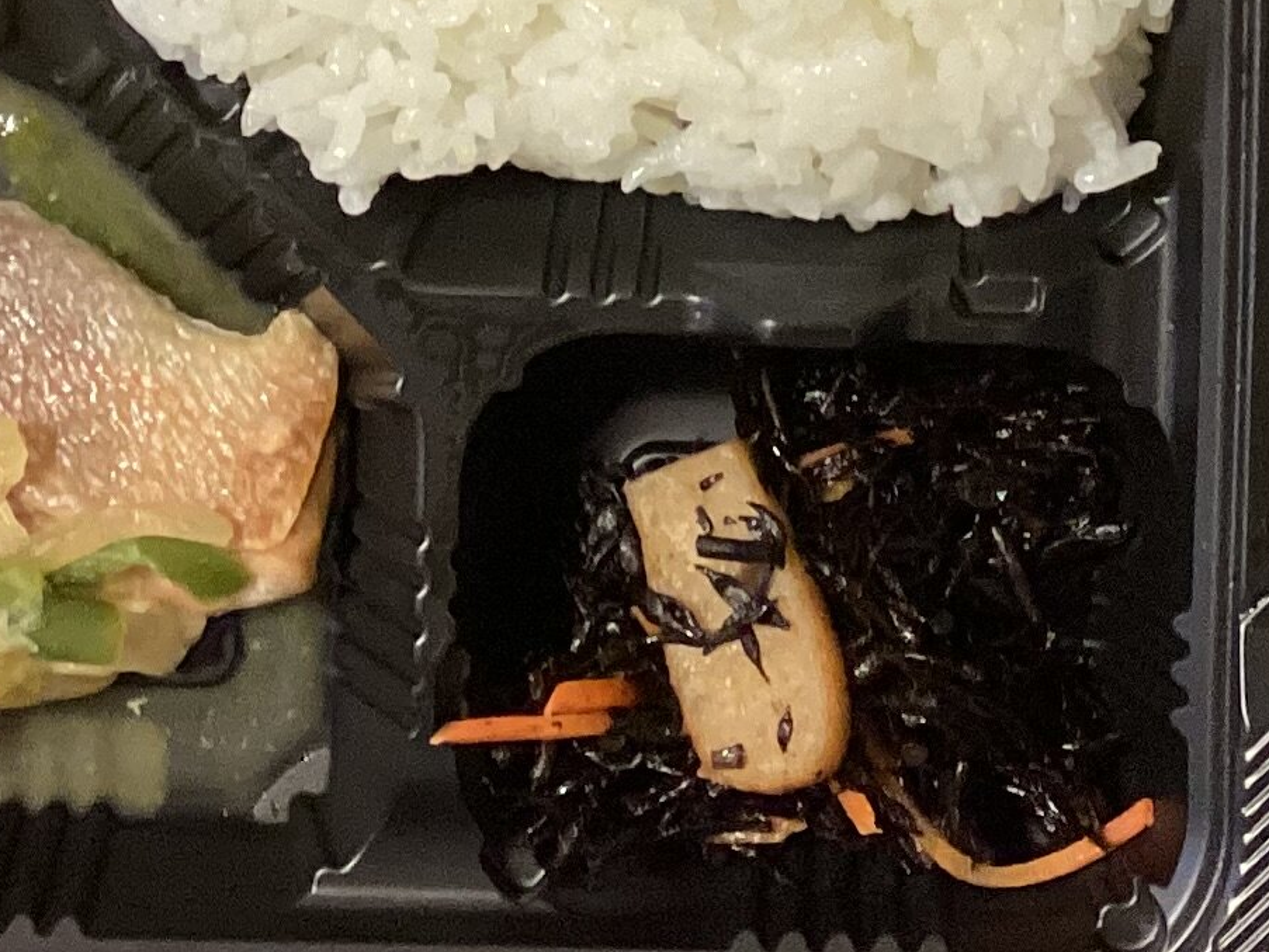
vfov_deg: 12.7
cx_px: 703
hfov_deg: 17.6
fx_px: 4107
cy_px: -338
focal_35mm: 112
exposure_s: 1/60
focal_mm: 3.3
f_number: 2.4
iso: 320
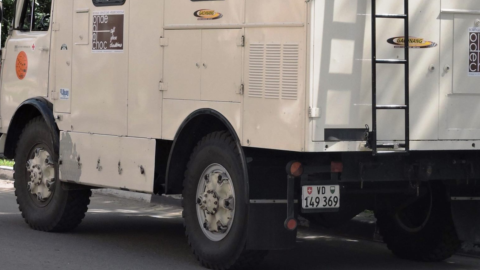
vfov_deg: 10.6
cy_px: 48
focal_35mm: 114
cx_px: 282
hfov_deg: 18.8
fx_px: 1451
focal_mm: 14.3
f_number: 4.5
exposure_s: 1/320
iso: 100
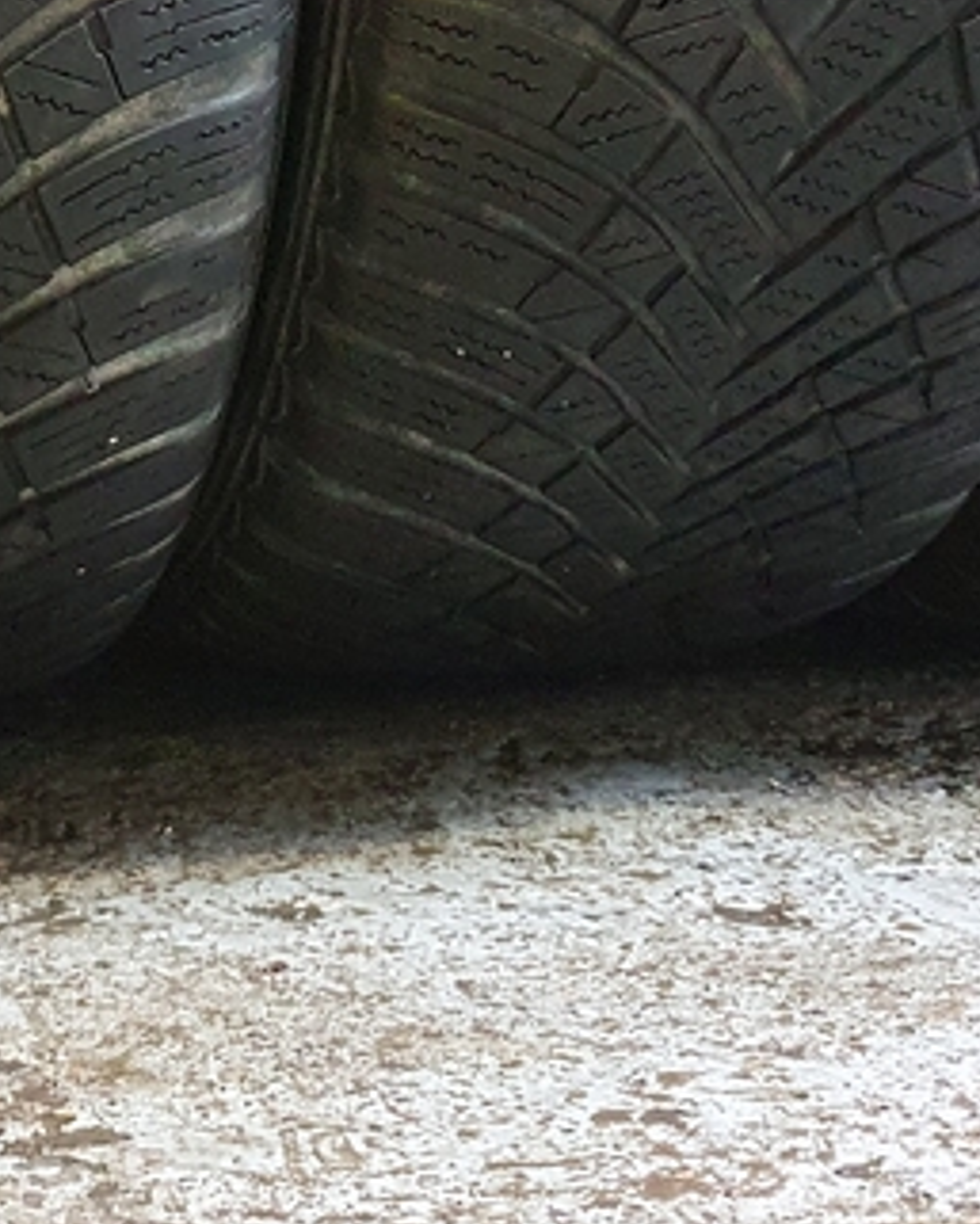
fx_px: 2935
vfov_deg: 22.8
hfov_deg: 18.7
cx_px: 141
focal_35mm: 81
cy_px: 69
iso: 640
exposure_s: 1/10
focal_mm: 4.32
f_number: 1.5
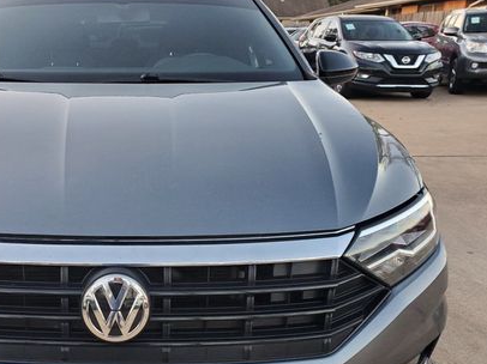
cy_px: 238
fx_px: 576
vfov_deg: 34.8
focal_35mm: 41
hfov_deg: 44.3
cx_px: 121
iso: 200
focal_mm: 4.3
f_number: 2.4
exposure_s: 1/120
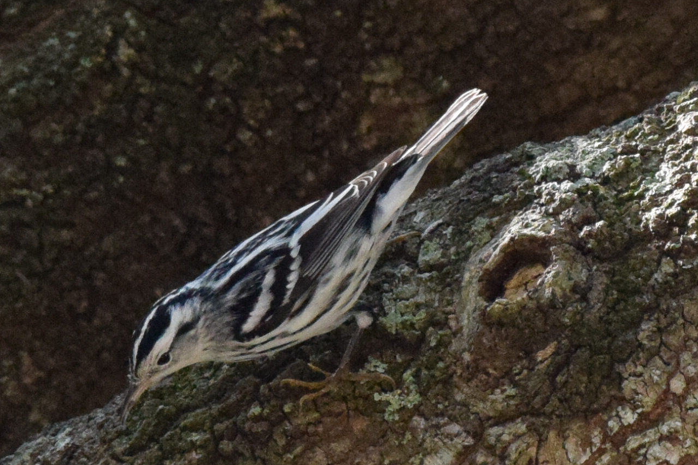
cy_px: 233
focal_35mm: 279
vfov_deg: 4.9
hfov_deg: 7.4
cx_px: 349
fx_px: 5399
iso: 1600
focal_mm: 185
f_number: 8
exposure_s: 1/800
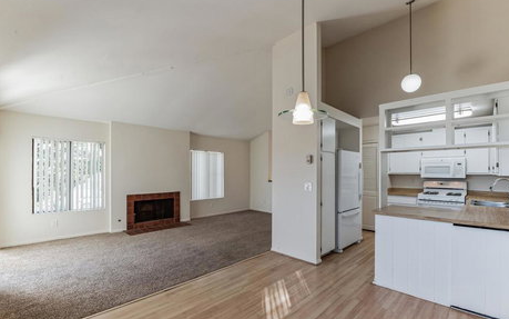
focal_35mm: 16
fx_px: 222
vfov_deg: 71.2
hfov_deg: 97.8
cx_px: 265
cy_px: 170
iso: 1000
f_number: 10
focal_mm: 15
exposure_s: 1/125
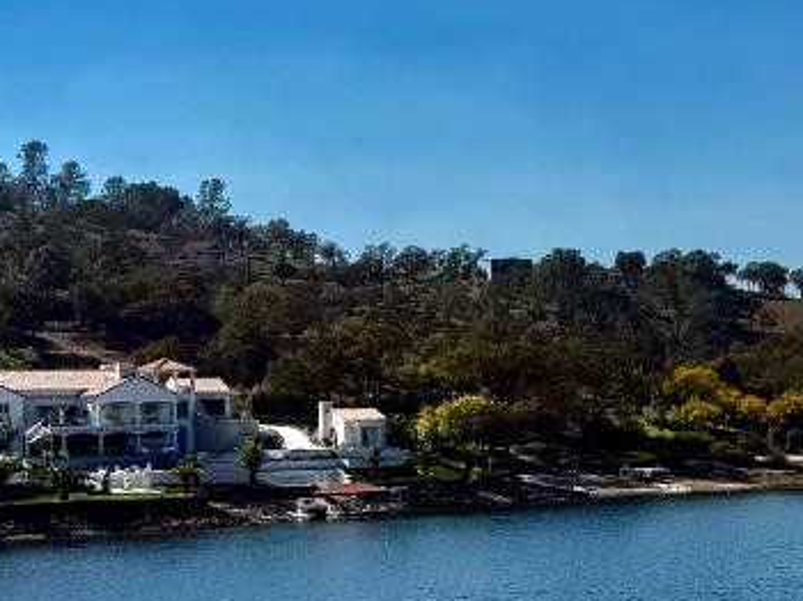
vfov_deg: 14.3
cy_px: 364
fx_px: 2388
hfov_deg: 17.0
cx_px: 1257
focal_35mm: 103
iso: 80
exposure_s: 1/8130
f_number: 1.78
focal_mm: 6.76
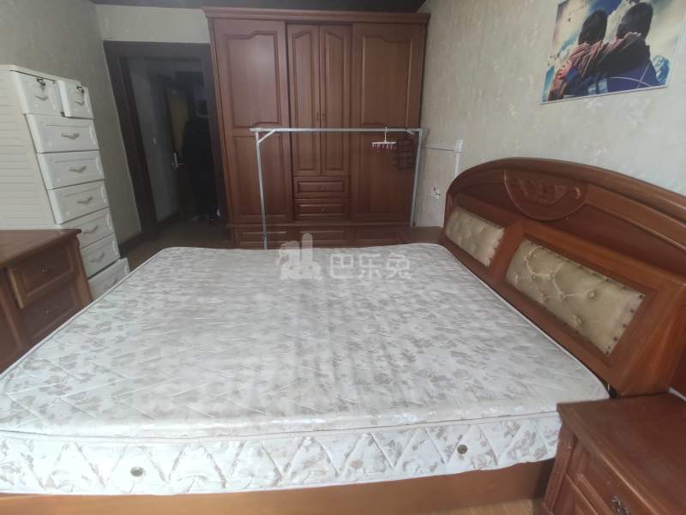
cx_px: 343
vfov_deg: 81.8
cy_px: 258
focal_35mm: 15
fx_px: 297
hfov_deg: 98.1
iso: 741
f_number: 2.2
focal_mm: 2.25
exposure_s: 1/33
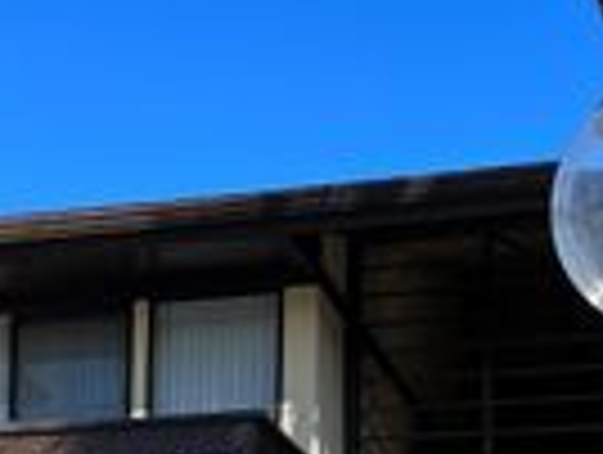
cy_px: 596
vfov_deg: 14.6
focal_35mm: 97
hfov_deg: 20.0
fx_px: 1693
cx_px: 148
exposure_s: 1/2123
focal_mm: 5.7
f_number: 1.5
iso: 50
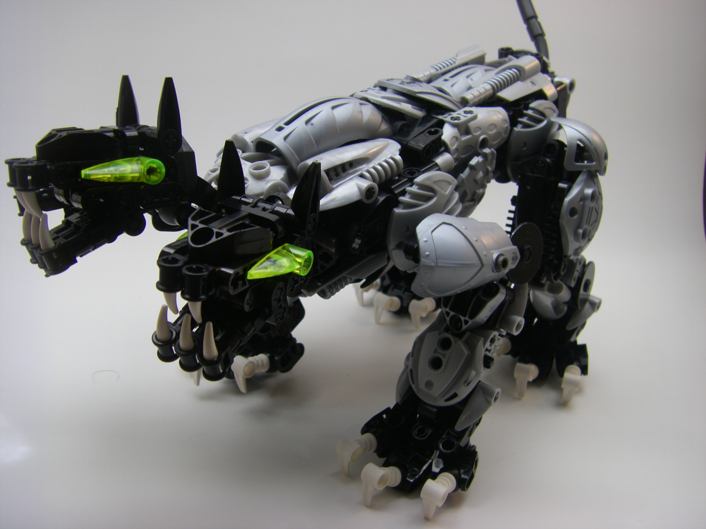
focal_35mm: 38
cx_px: 353
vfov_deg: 37.7
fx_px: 775
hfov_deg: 49.0
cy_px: 264
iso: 64
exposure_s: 1/60
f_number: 3.5
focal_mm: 6.3
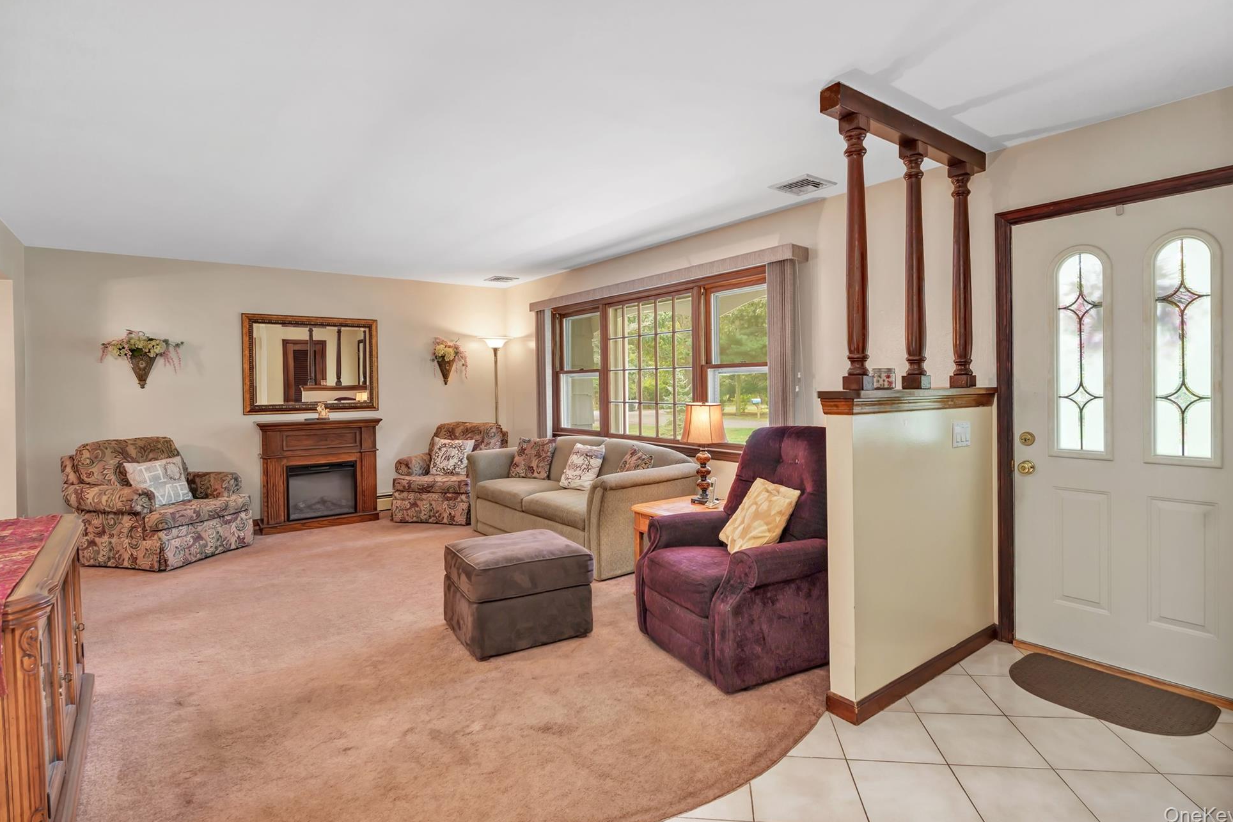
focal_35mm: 18
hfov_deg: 90.1
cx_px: 639
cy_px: 394
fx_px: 615
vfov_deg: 67.5
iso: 320
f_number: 5.6
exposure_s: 1/6
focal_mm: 16.9
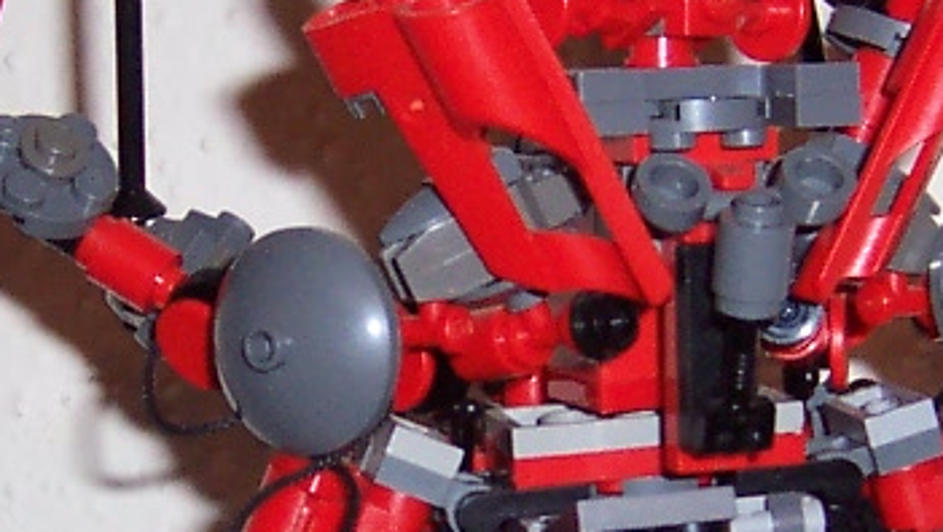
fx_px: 3353
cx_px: 484
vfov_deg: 9.0
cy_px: 535
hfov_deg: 16.0
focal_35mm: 134
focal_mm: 5.6
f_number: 2.8
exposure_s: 1/60
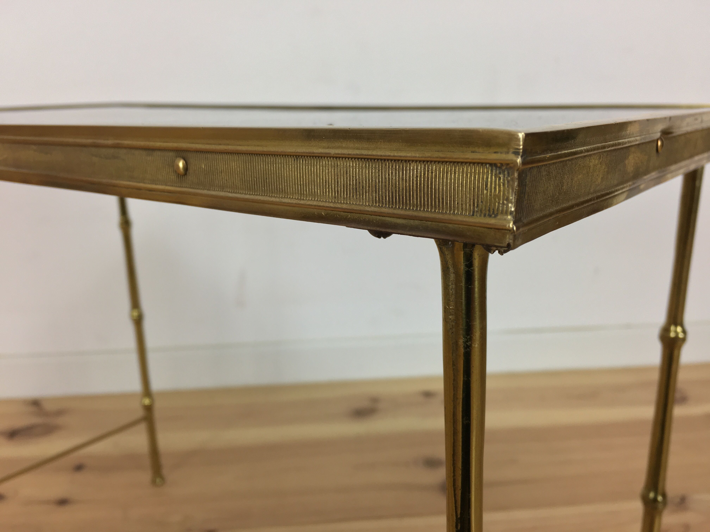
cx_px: 355
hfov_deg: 61.7
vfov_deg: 48.2
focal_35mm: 29
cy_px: 266
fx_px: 595
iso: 40
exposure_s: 1/33
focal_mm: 4.15
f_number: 2.2
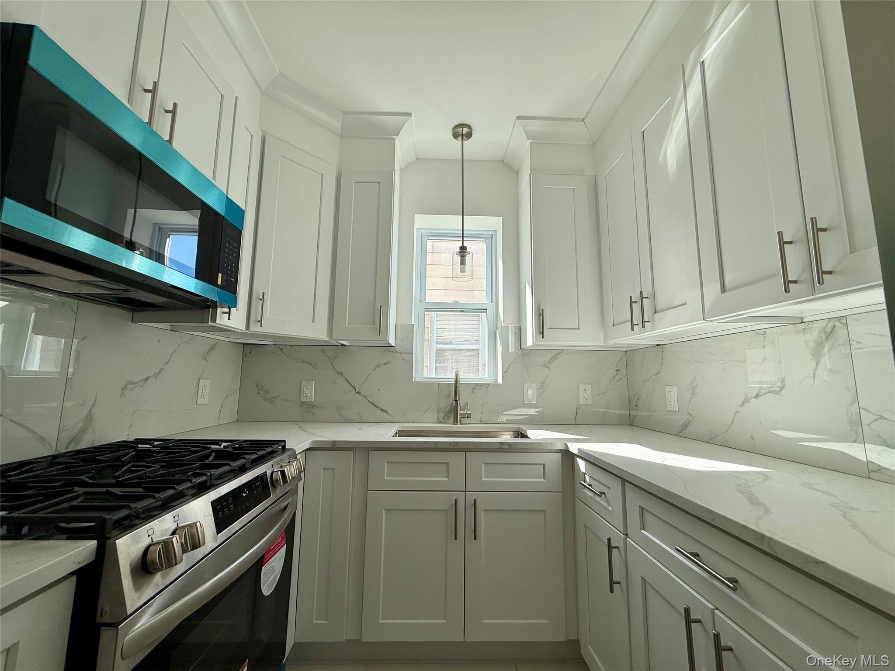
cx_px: 448
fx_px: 362
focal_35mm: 14
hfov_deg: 102.1
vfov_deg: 85.7
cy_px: 336
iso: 50
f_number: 2.2
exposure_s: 1/351
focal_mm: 2.22
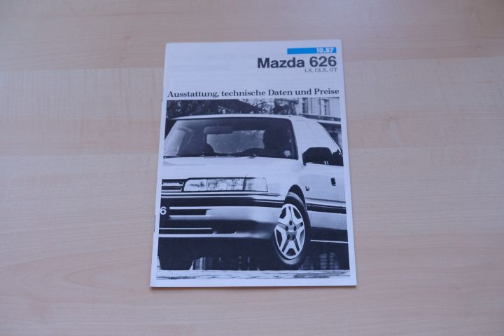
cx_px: 252
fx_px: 602
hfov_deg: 45.5
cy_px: 168
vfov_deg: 31.1
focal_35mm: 43
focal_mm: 28.9
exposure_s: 1/58
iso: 800
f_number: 3.2
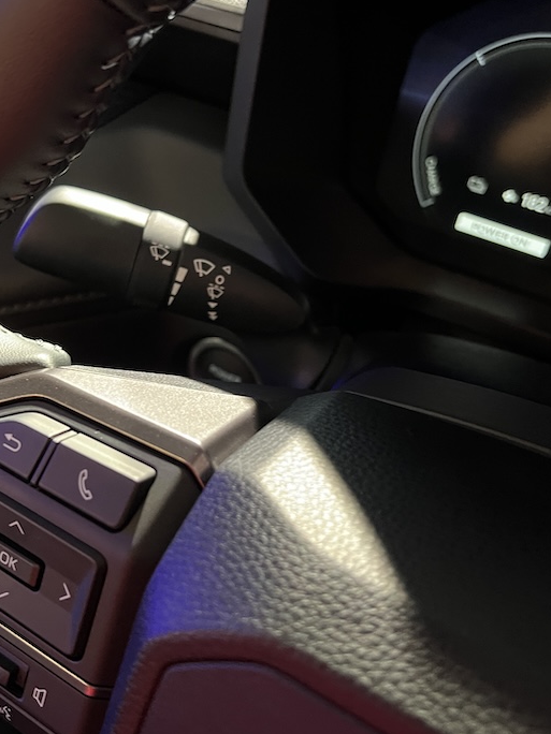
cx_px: 223
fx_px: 806
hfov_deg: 37.6
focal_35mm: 38
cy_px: 379
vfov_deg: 49.0
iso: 640
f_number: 1.5
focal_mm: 5.7
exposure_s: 1/30
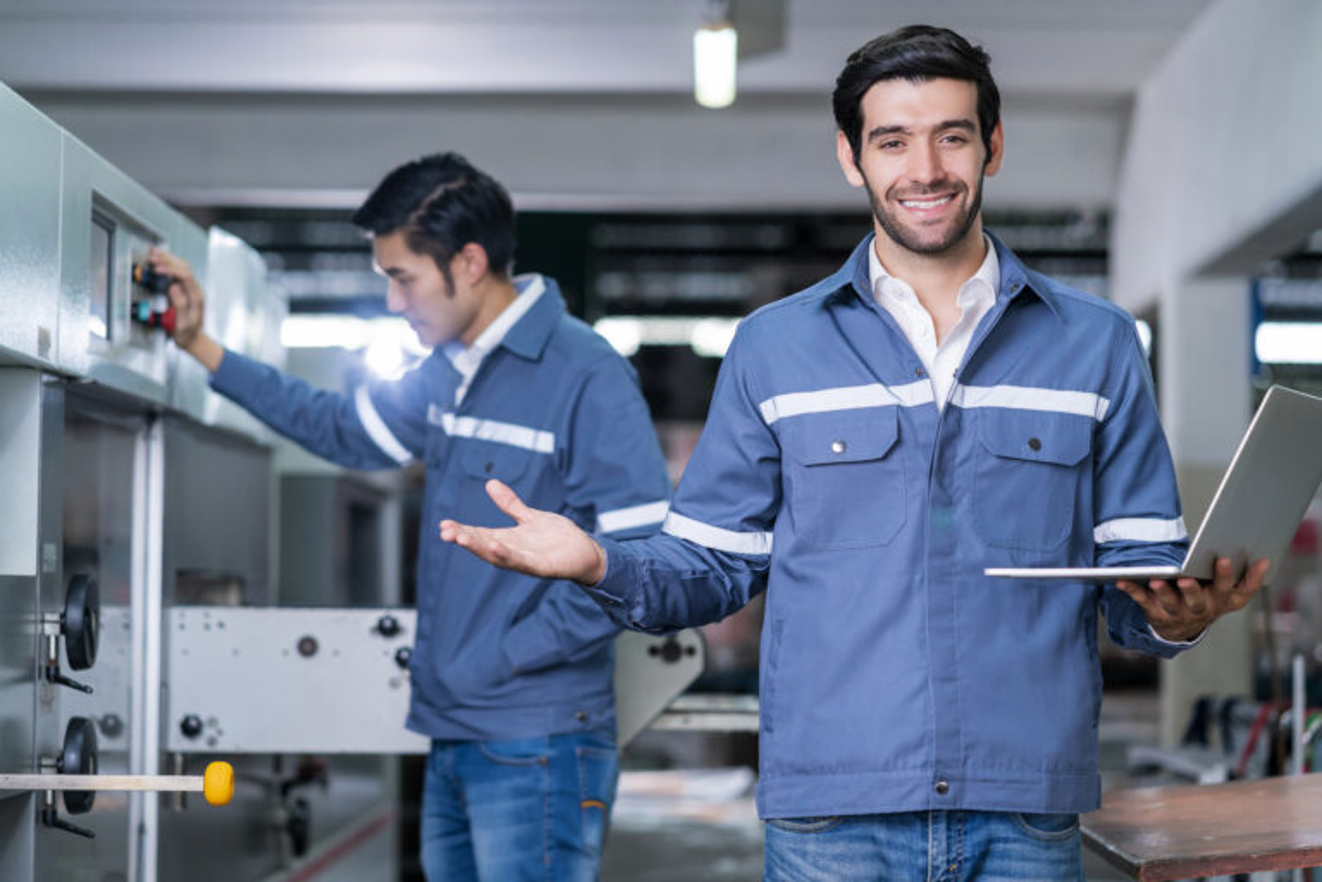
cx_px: 661
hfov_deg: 23.9
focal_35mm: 85
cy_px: 441
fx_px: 3121
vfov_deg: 16.1
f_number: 2.8
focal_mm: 85
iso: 800
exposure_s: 1/400
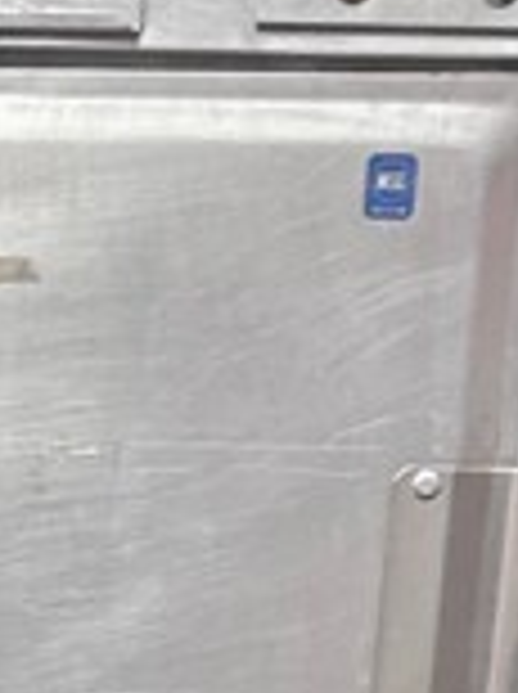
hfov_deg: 11.3
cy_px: 1397
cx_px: -153
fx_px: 2541
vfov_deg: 13.3
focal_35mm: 127
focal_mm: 6.86
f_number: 1.78
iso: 500
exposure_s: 1/60
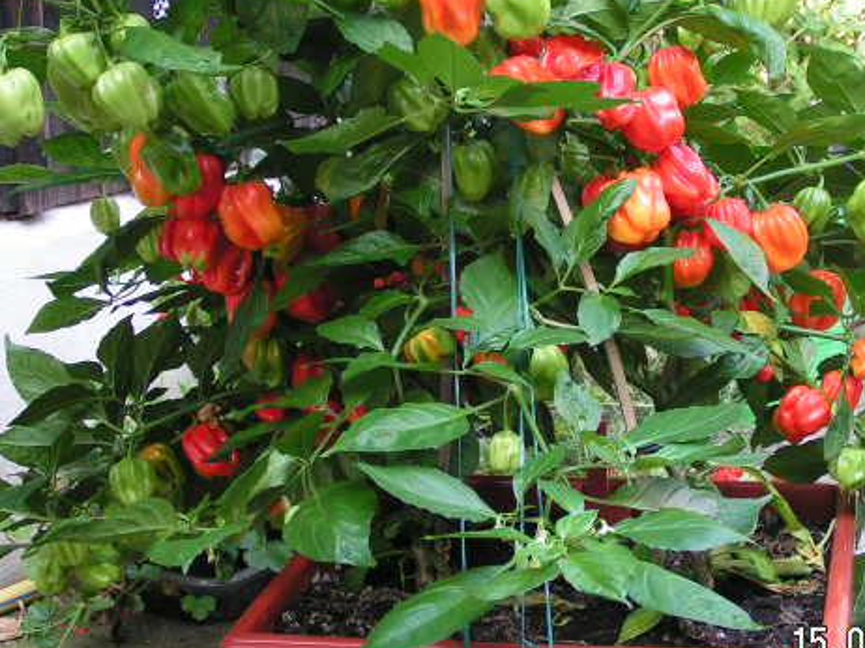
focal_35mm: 79
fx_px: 1973
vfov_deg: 18.6
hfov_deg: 24.7
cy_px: 281
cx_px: 479
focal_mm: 8.7
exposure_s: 1/60
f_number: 3.2
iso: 80
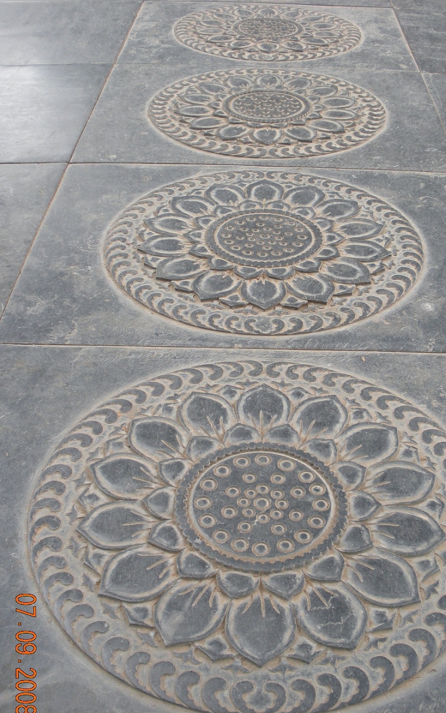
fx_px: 836
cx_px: 265
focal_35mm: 43
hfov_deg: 29.8
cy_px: 364
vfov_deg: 46.2
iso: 97
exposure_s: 1/57
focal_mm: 6.3
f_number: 3.5
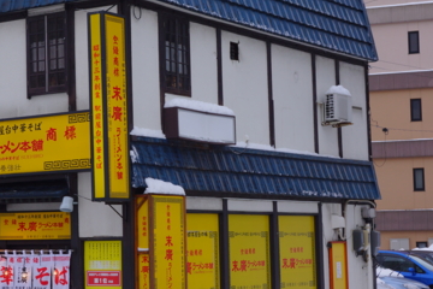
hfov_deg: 20.3
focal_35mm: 100
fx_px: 1203
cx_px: 111
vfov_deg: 13.7
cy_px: 129
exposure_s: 1/100
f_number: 5.6
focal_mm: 30
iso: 100
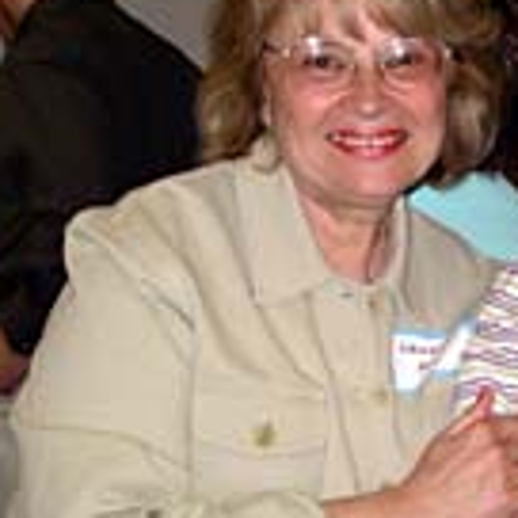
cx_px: 564
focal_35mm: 141
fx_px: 2387
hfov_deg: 12.2
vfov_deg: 12.4
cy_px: 200
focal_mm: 12.8
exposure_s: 1/50
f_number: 3.3
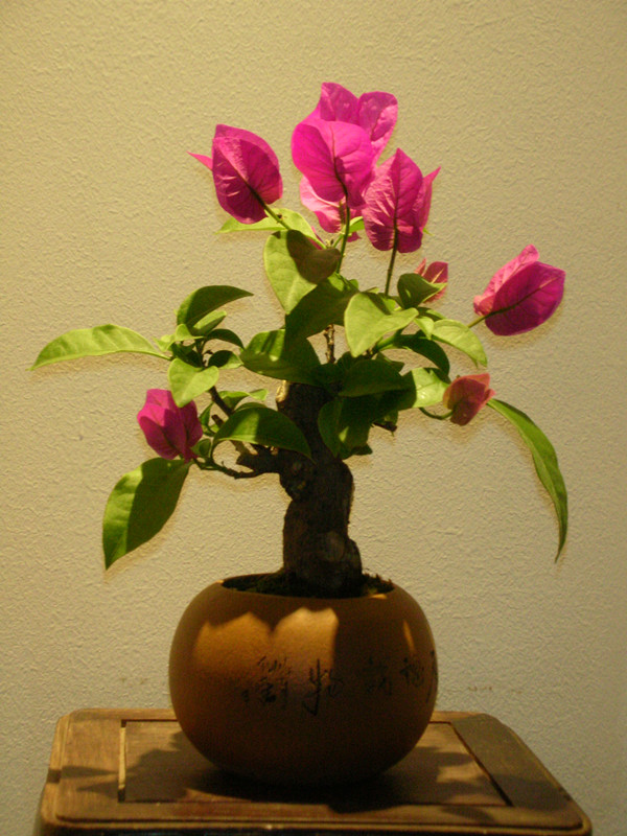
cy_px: 418
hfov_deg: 17.2
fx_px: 2077
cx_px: 314
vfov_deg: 22.8
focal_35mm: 86
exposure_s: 1/28.5
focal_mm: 14.3
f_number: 4.8
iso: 200
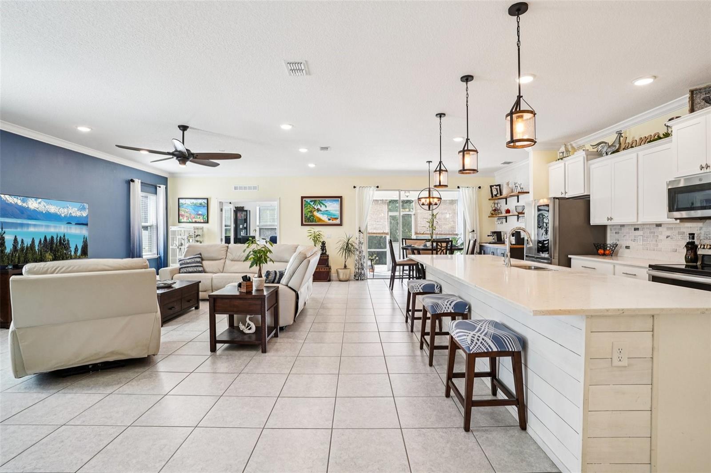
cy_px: 236
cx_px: 356
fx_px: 355
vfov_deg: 67.3
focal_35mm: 18
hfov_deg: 90.1
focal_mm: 18
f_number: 9
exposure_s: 1/30
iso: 400
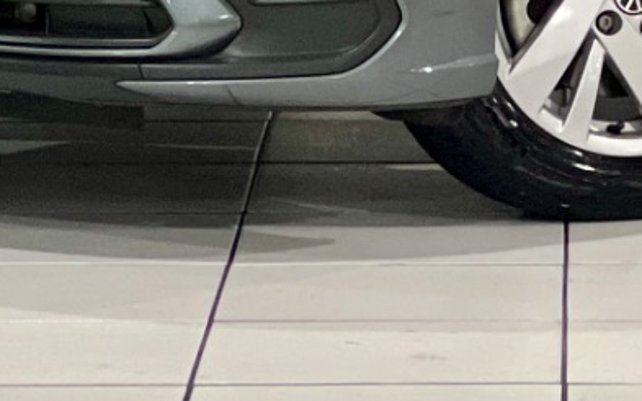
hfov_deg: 5.3
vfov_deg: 3.3
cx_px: 662
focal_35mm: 399
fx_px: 6976
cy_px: -514
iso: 400
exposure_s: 1/40
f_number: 2.8
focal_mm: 9
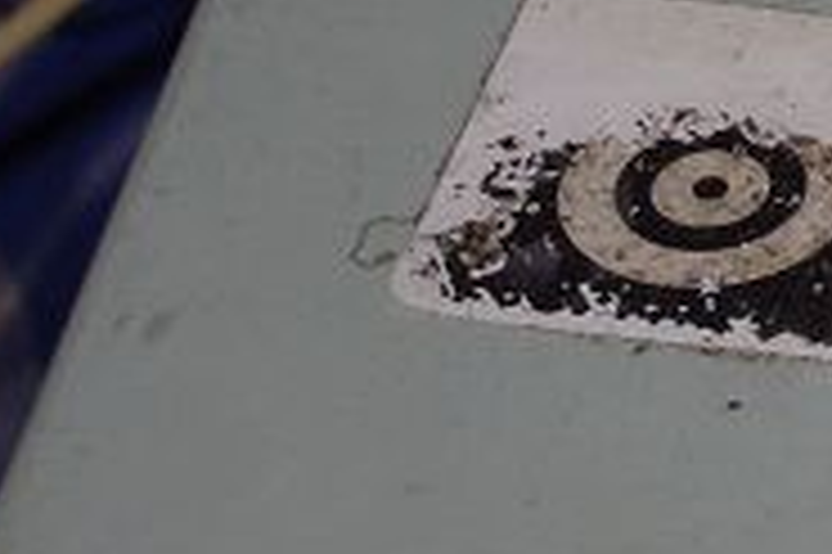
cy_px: -491
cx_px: 1880
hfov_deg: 4.5
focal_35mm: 454
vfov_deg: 3.0
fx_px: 10483
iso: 400
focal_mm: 55
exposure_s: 1/40
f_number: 5.6
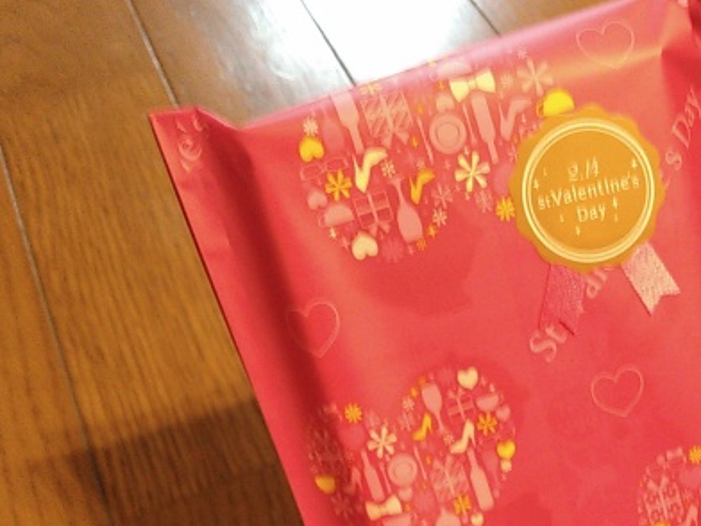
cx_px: 569
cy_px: 388
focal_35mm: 49
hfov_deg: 37.4
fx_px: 992
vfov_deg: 29.3
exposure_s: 1/4.87
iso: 800
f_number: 2.4
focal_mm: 4
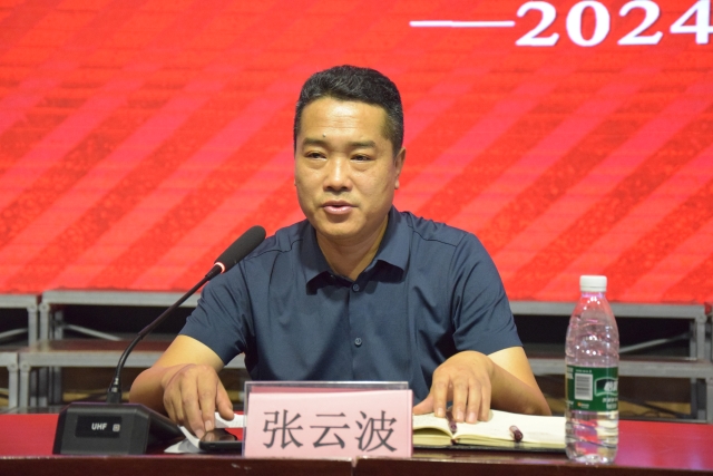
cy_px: 238
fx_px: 1961
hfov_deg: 20.6
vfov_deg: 13.8
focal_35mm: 99
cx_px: 356
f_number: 5.3
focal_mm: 66
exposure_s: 1/400
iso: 5000
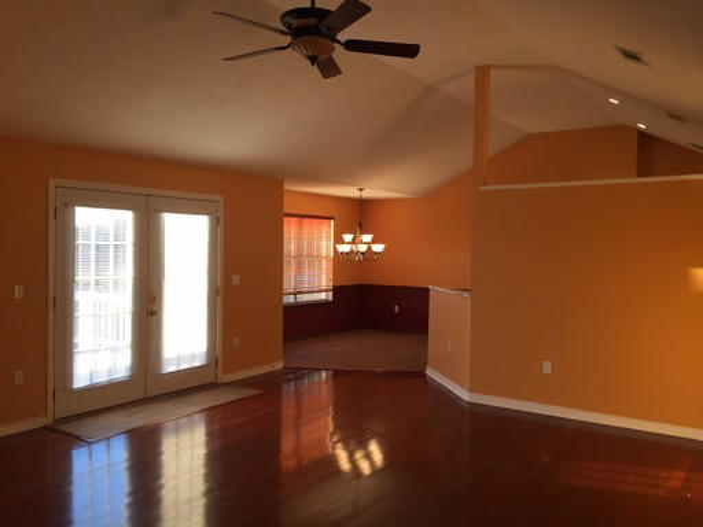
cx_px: 352
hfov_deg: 61.7
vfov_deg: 48.2
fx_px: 589
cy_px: 264
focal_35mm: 29
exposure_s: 1/120
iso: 40
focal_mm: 4.15
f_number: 2.2
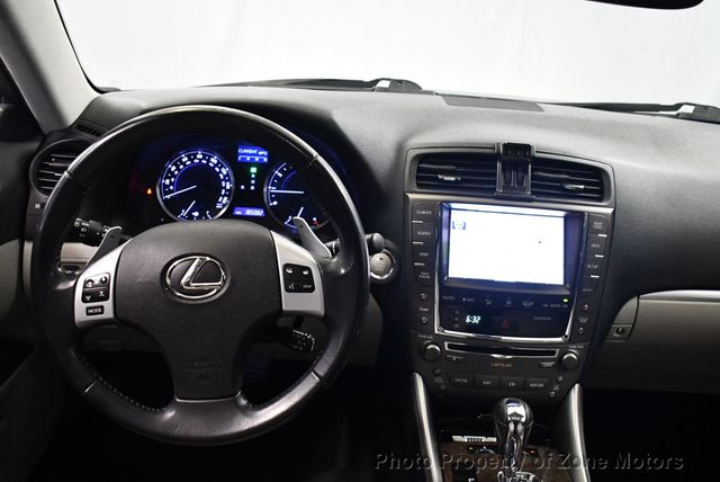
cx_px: 360
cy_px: 241
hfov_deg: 53.1
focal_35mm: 36
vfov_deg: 36.9
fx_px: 721
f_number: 3.5
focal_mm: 18
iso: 3200
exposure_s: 1/100
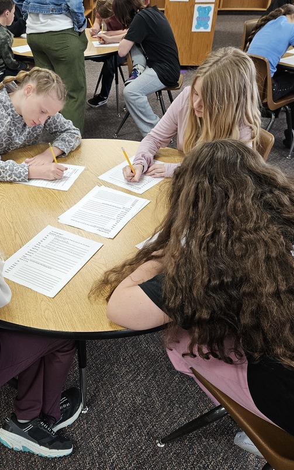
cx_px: 84
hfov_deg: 39.8
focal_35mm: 31
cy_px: 240
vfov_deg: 61.2
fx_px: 397
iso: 250
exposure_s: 1/120
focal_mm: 5.4
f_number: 1.8
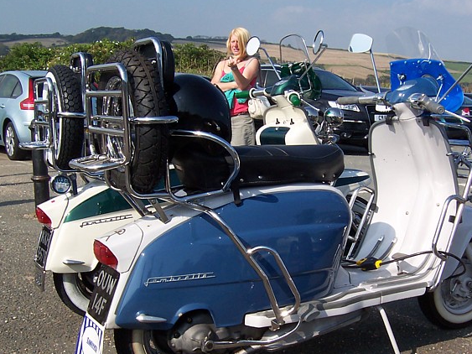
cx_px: 293
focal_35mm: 48
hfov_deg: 39.4
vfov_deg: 30.2
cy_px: 211
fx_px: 654
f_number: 5.6
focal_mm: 5.6
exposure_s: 1/500
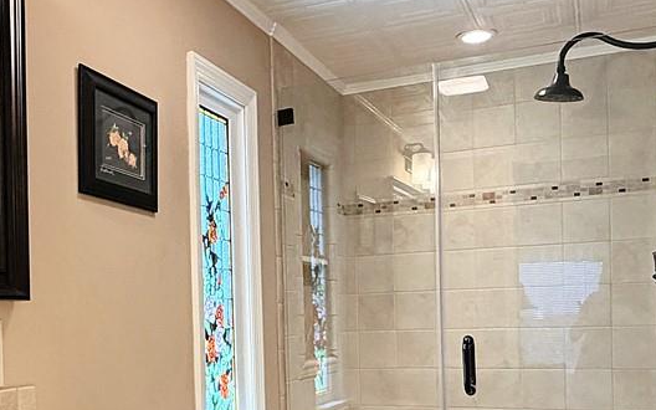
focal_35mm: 45
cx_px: 195
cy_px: 334
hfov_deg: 43.4
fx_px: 805
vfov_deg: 27.9
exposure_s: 1/120
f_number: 2.2
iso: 320
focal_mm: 2.22
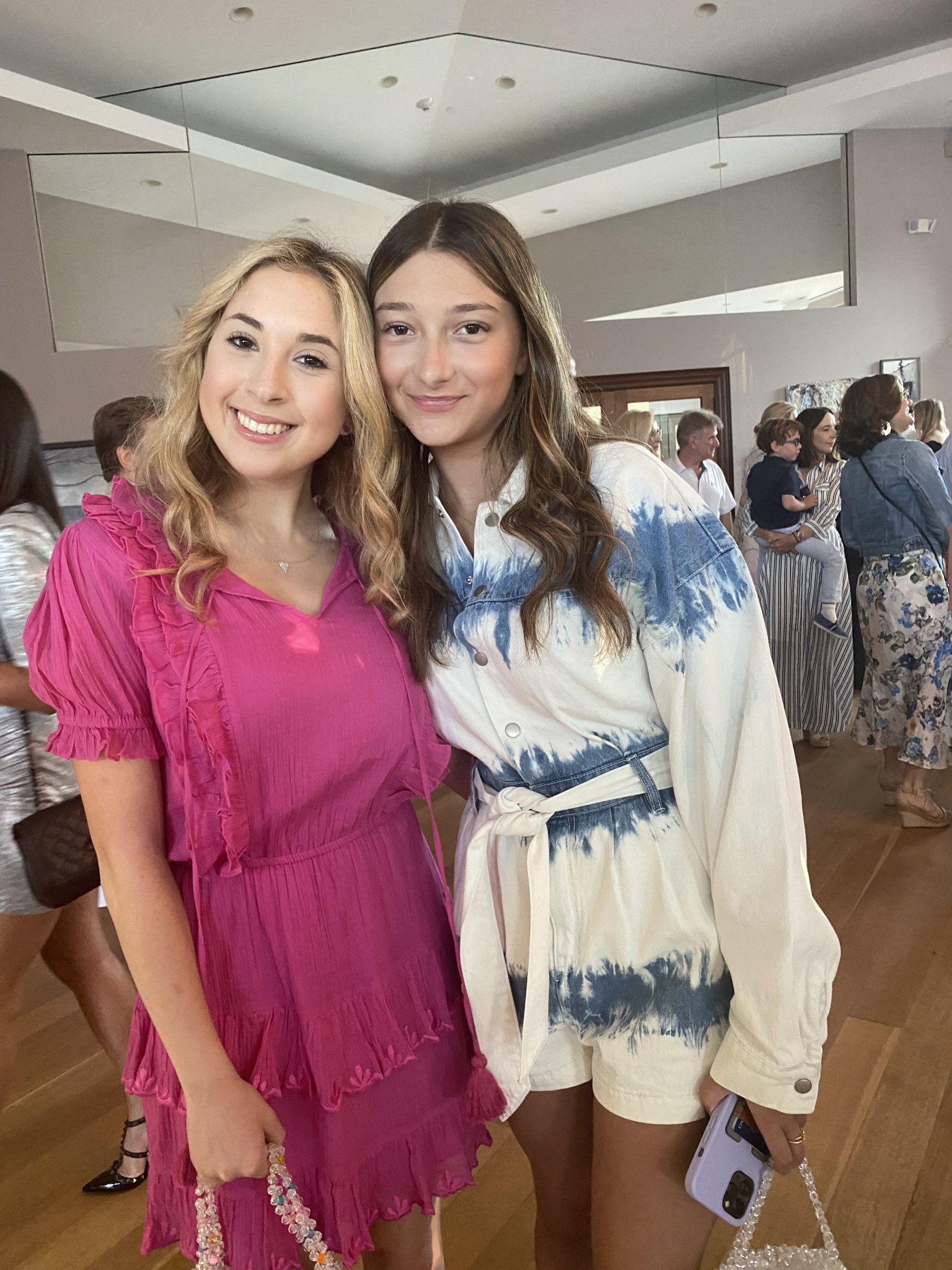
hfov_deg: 53.1
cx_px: 476
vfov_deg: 67.3
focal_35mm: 26
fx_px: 953
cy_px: 635
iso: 250
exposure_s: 1/60
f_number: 1.8
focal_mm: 4.25
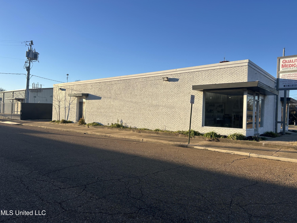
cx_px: 148
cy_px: 112
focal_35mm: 26
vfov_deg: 53.1
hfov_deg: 67.3
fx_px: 223
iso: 50
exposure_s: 1/2841
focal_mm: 5.7
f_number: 1.5
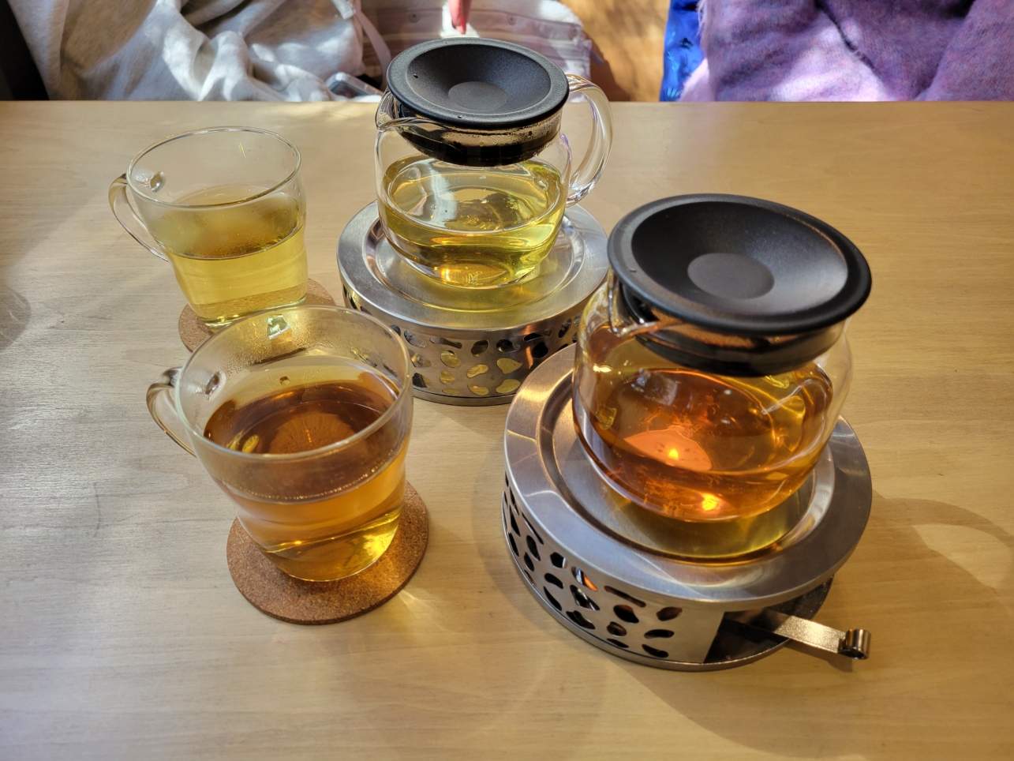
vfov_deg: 53.1
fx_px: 762
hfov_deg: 67.3
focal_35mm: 26
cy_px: 380
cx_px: 507
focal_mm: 5.4
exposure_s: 1/100
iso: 100
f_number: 1.8
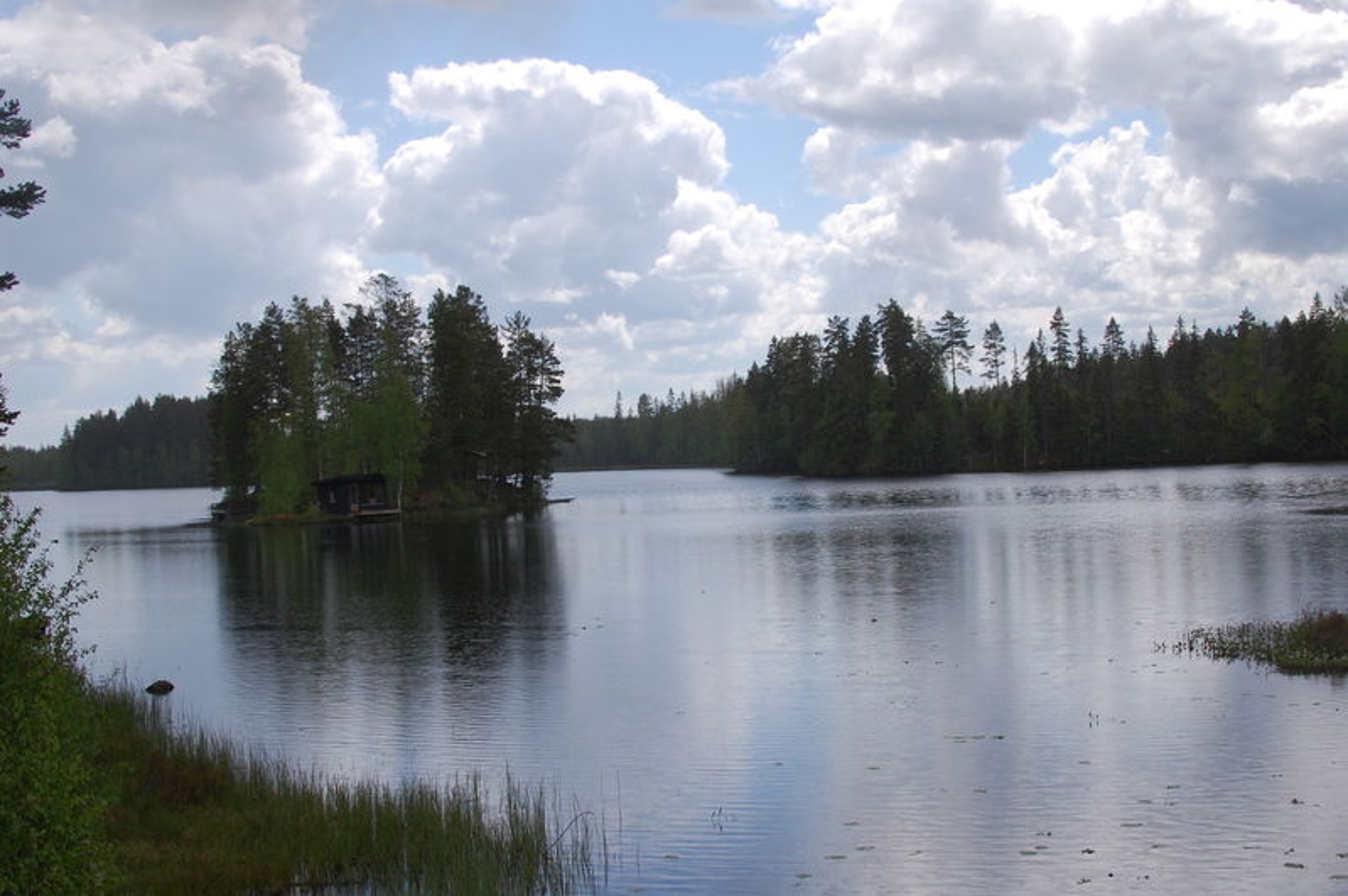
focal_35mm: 52
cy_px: 448
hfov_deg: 37.9
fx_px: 1964
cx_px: 674
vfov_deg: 25.7
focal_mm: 35
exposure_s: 1/250
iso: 200
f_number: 9
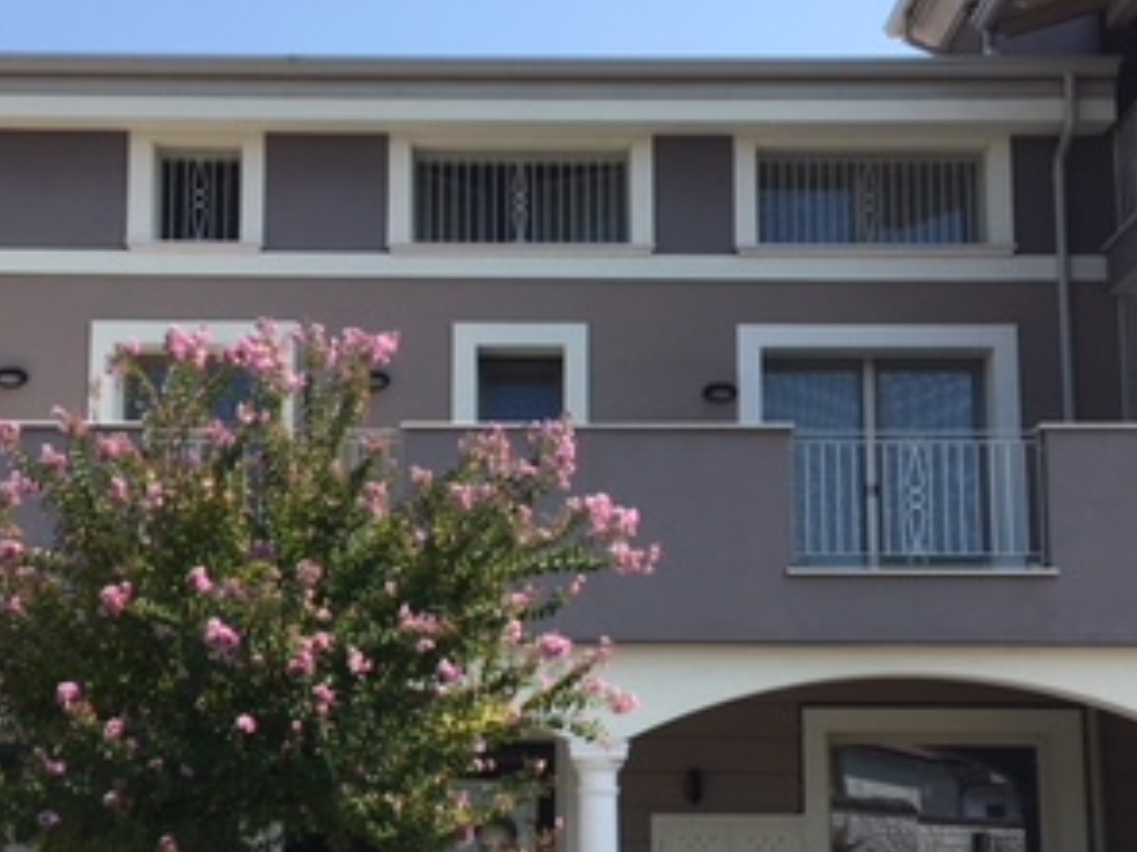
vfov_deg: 23.2
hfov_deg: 30.7
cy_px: 520
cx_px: 532
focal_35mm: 63
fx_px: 2068
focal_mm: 4.15
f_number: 2.2
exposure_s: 1/1399
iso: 25
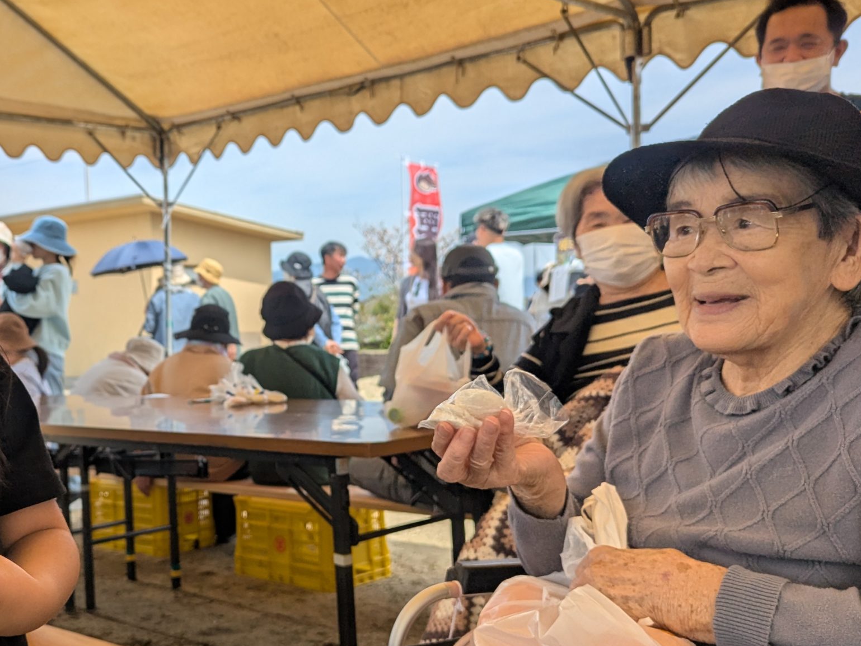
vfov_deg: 35.9
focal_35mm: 40
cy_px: 359
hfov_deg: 45.7
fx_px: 995
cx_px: 250
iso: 38
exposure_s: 1/1508
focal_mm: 6.81
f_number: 1.85
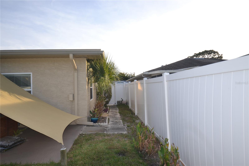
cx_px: 124
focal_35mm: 22
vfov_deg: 56.1
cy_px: 83
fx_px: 156
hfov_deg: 77.3
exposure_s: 1/200
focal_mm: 15
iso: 100
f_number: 4
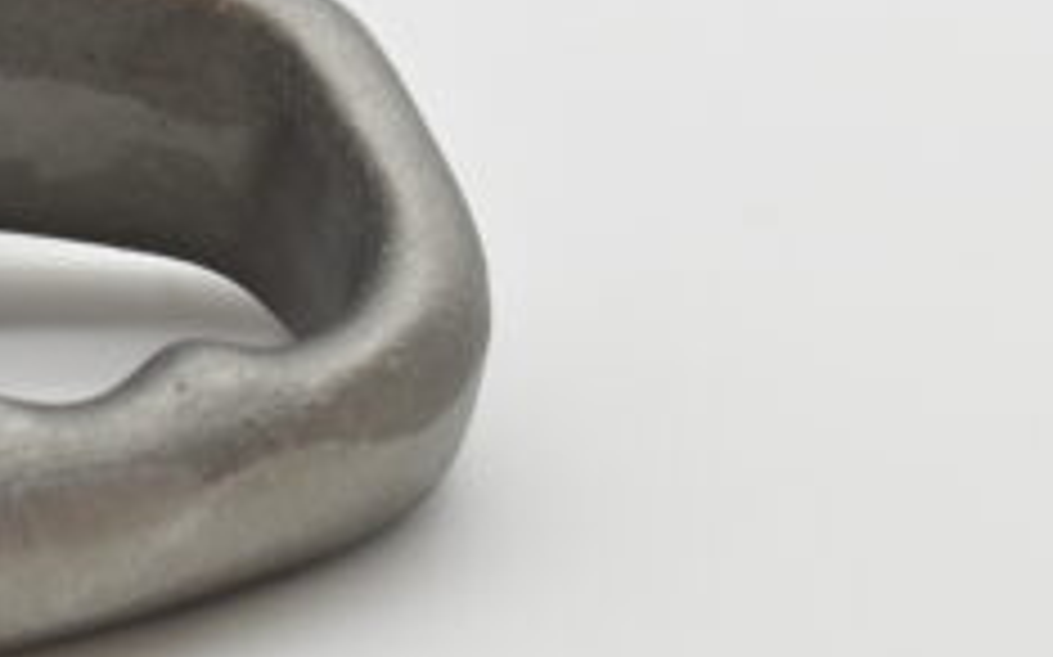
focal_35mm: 188
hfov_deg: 11.0
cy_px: 198
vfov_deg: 7.0
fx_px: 5393
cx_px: -68
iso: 1600
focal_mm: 48
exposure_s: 1/1250
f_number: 8
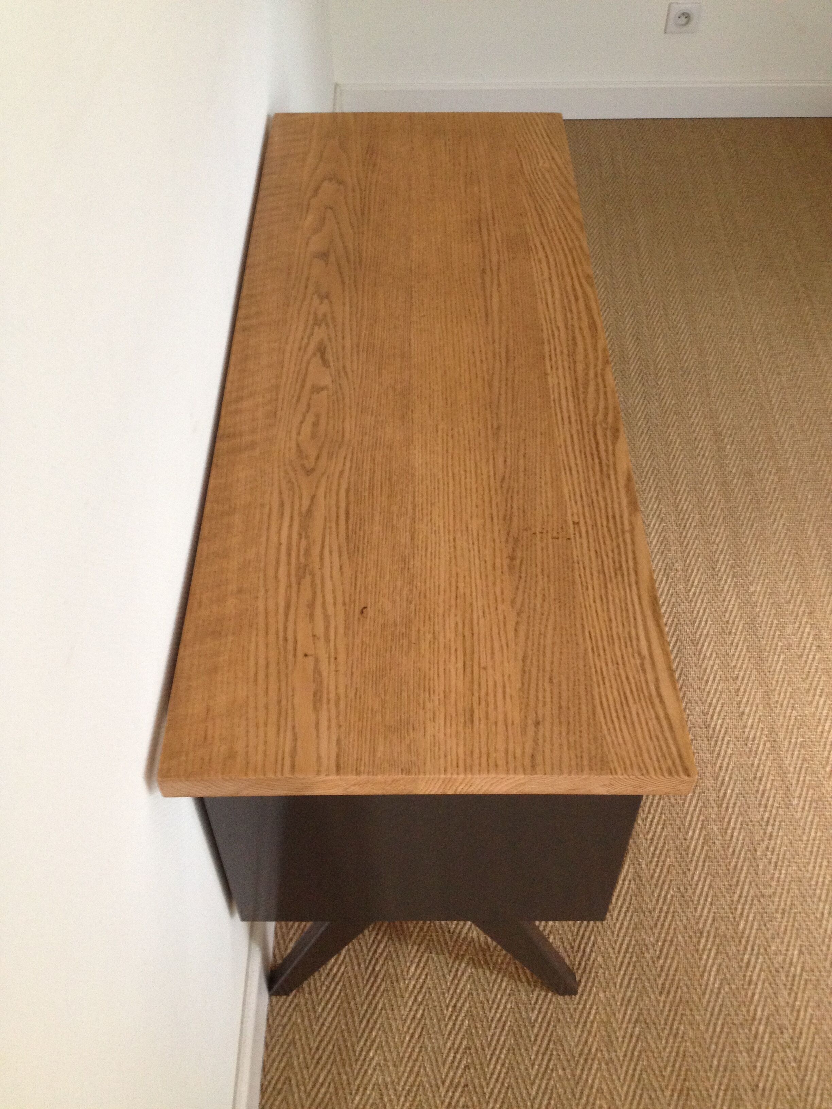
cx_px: 416
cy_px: 554
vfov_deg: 52.6
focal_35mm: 35
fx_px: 1122
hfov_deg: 40.7
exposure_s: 1/20
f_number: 2.4
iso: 200
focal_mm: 4.28
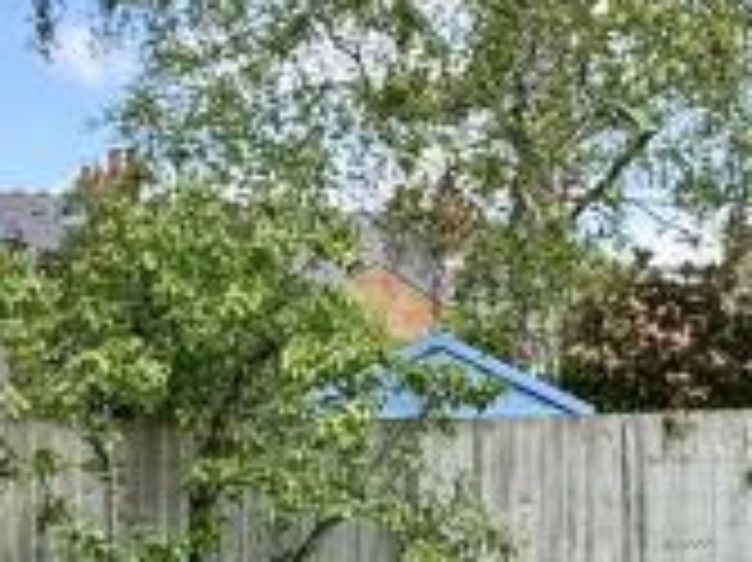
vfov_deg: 17.1
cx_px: 464
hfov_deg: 22.7
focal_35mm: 86
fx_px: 1867
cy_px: 346
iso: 40
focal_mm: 2.22
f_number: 2.2
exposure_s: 1/573
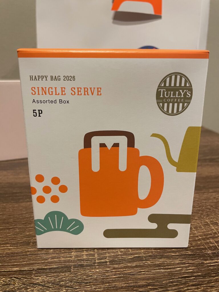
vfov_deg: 67.3
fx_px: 219
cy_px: 146
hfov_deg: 53.1
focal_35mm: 26
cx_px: 110
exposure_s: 1/60
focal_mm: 4.2
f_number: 1.6
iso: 160
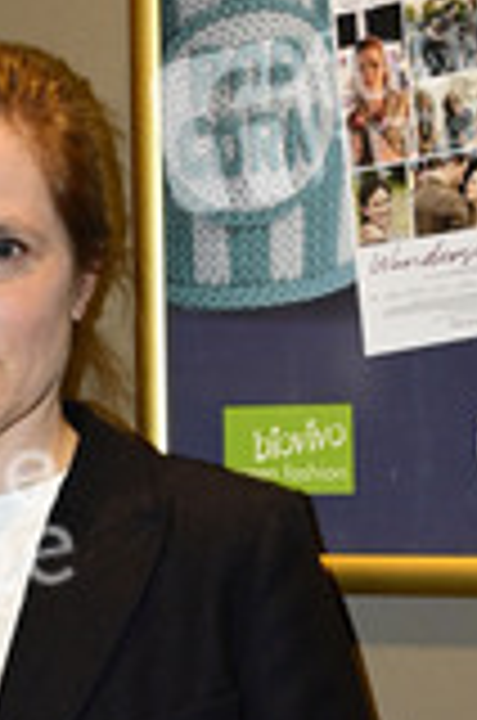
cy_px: 783
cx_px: -27
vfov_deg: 16.6
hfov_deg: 11.2
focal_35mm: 120
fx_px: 2395
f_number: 6.3
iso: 2500
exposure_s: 1/200
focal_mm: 48
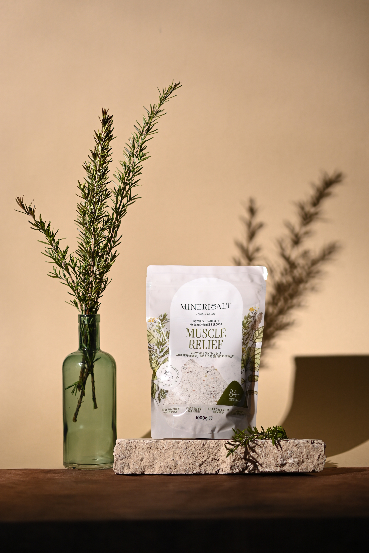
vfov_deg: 23.9
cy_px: 276
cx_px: 184
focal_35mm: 85
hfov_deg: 16.1
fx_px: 1306
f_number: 2.2
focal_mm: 85
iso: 160
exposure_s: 1/160
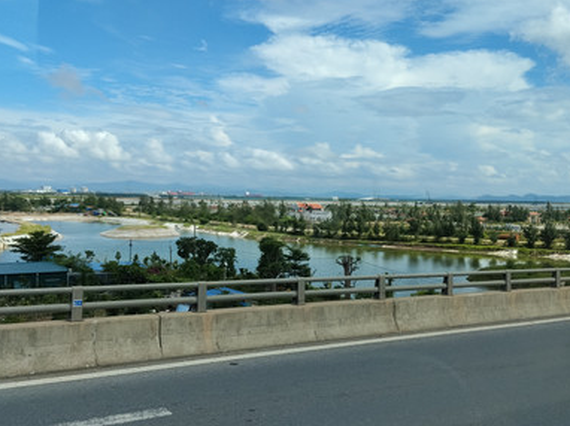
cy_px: 241
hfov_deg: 49.0
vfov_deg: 37.6
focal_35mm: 38
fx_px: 625
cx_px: 282
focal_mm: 4.22
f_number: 1.8
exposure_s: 1/1576
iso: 50
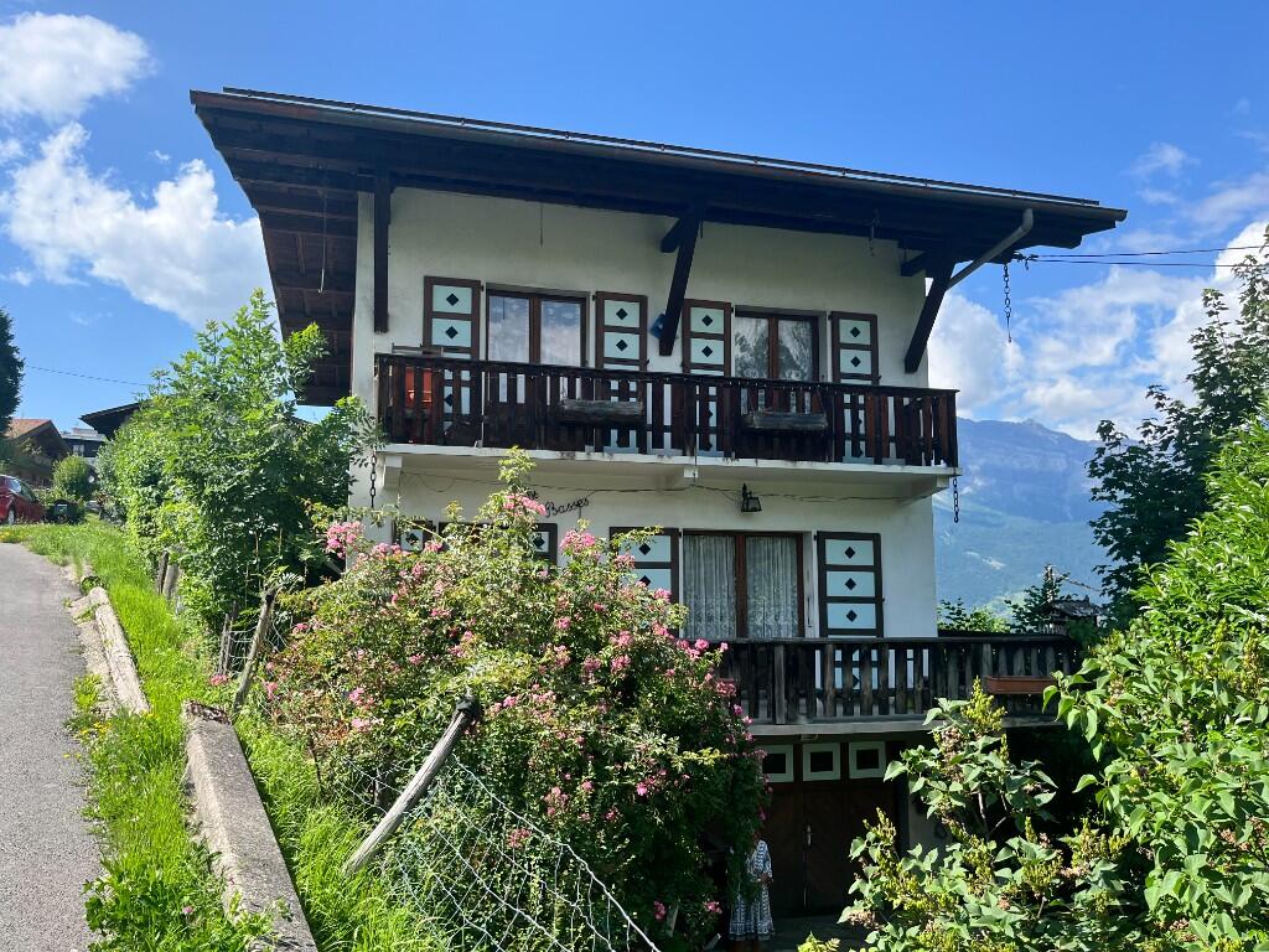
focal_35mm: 26
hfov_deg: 67.3
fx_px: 953
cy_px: 476
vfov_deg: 53.1
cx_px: 634
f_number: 1.6
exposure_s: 1/1580
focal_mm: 5.1
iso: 50
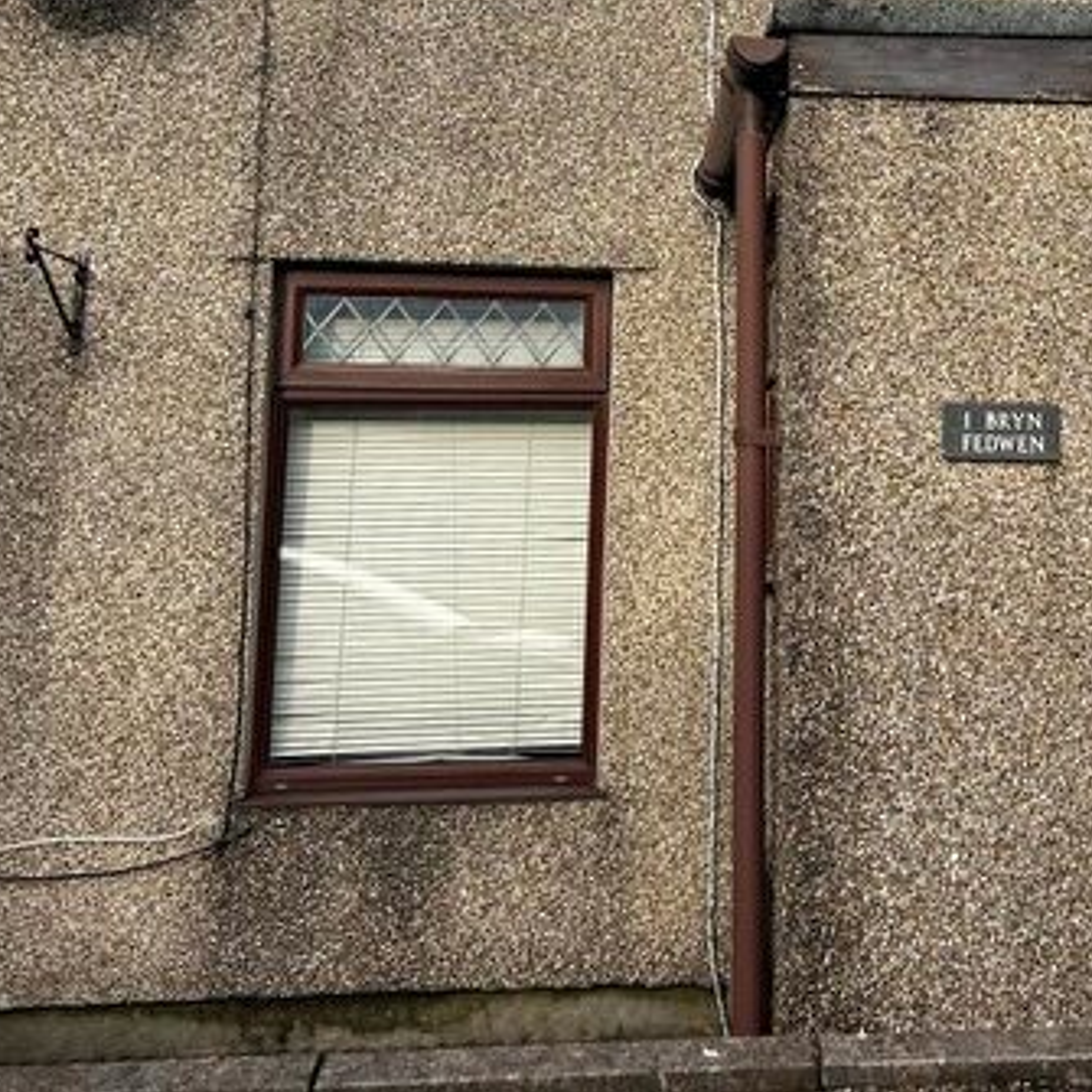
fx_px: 1713
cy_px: 253
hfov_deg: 34.2
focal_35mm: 48
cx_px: 880
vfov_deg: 34.5
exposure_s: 1/1779
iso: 50
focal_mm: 5.7
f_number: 1.5
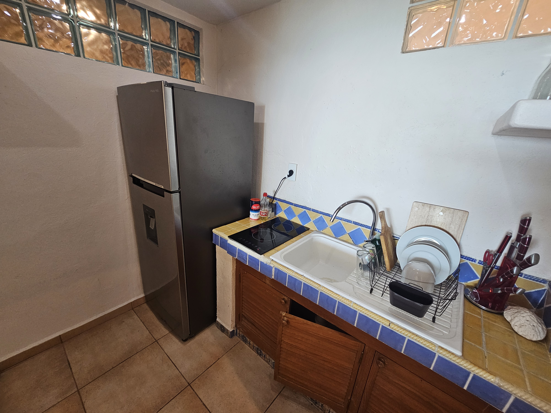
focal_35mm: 13
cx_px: 276
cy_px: 206
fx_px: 207
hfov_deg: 106.2
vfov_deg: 89.9
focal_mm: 2.2
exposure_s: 1/60
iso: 160
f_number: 2.2
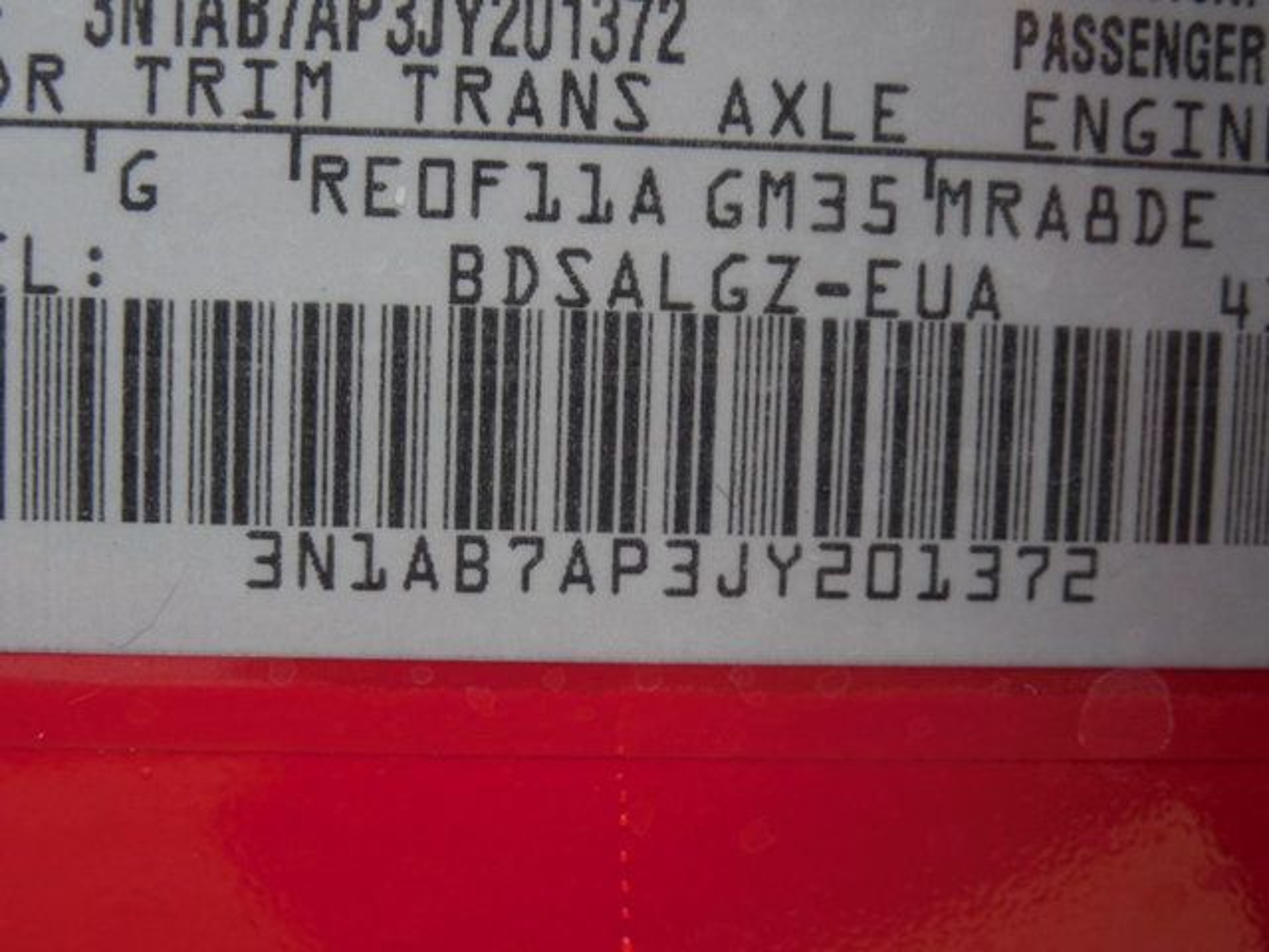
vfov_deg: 24.0
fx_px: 2236
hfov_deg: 31.7
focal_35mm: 61
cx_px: 634
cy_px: 476
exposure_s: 1/50
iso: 125
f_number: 4.3
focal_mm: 11
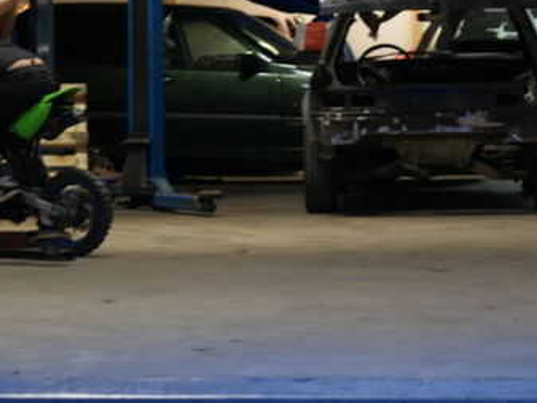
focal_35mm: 192
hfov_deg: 10.3
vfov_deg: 7.7
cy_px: 65
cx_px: 421
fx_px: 2980
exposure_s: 1/10
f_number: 5.6
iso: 400
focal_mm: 70
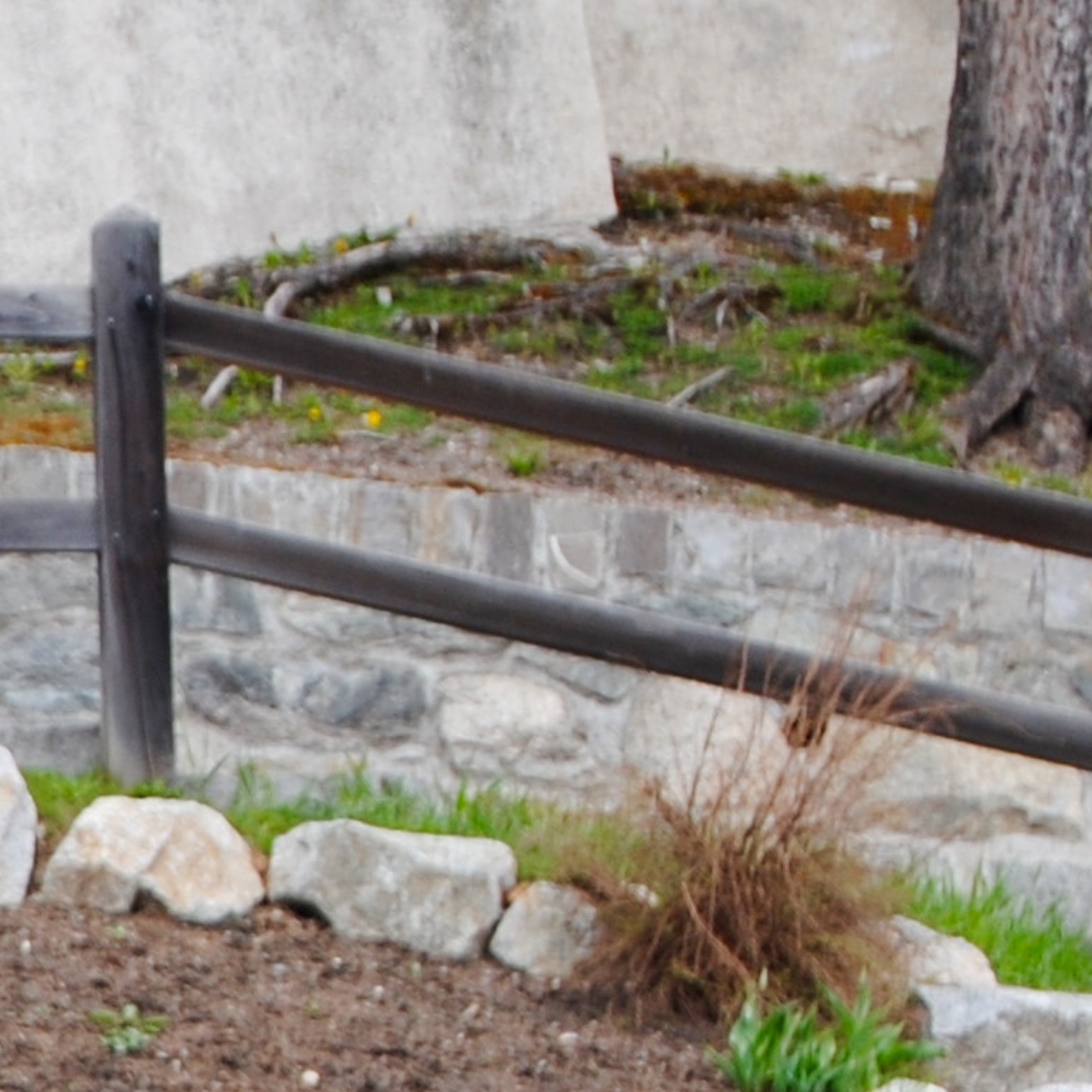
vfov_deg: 4.9
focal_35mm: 353
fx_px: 12604
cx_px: -1481
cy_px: 1564
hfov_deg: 4.8
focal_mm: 55
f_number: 5.6
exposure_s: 1/125
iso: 100
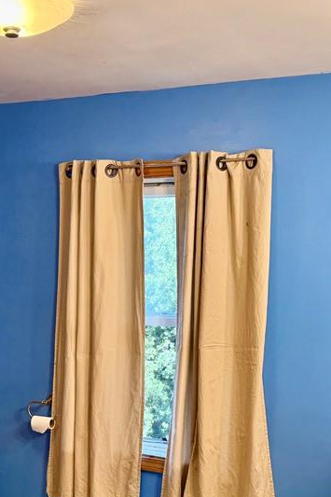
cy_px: 344
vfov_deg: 40.4
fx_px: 662
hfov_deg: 27.9
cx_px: 108
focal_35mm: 48
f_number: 1.78
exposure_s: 1/120
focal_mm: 6.76
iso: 160
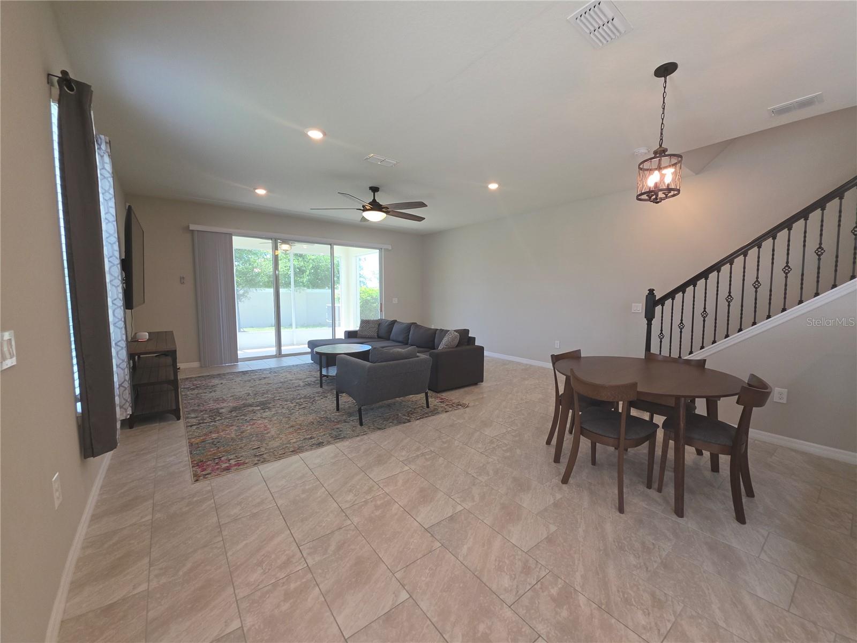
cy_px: 322
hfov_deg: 106.2
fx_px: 322
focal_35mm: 13
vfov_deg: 89.9
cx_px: 428
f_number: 1.9
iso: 80
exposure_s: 1/120
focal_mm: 2.2
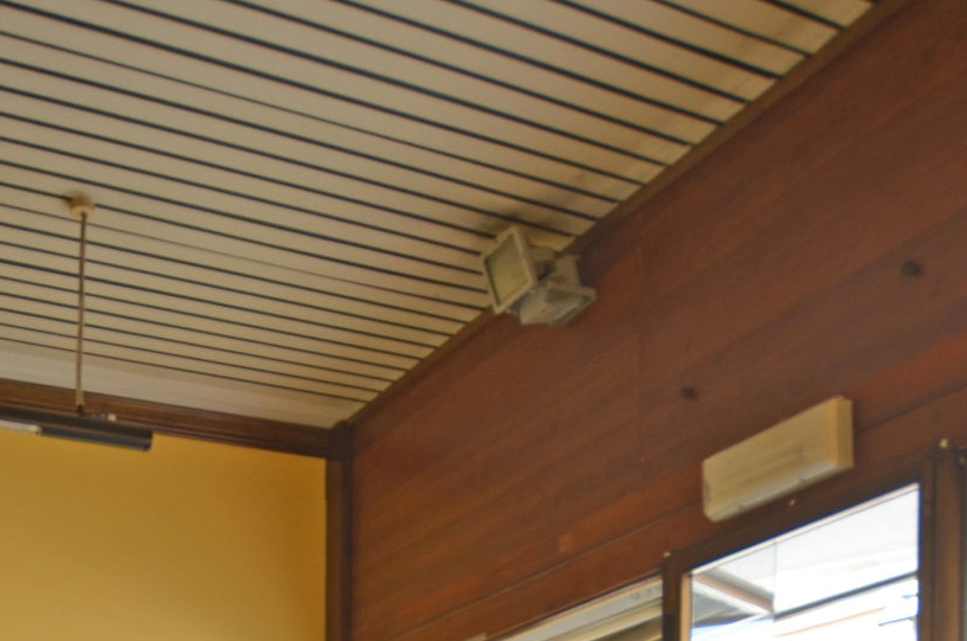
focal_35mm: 47
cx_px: 157
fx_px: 1260
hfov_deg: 39.8
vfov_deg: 22.7
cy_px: 987
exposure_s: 1/60
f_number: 4
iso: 100
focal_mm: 10
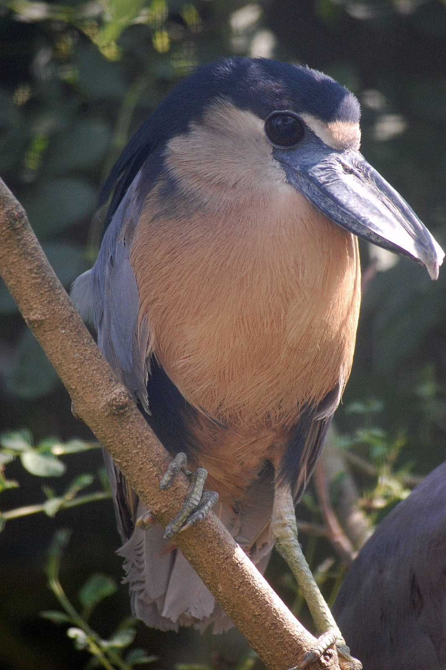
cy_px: 335
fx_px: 5584
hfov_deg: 4.6
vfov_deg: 6.9
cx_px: 223
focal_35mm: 300
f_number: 5.6
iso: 800
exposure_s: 1/200
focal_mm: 200
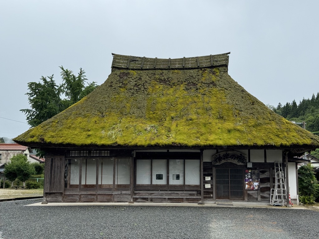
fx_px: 442
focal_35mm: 48
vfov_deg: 30.3
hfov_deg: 39.7
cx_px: 160
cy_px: 120
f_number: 1.78
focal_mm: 6.76
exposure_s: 1/1458
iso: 64
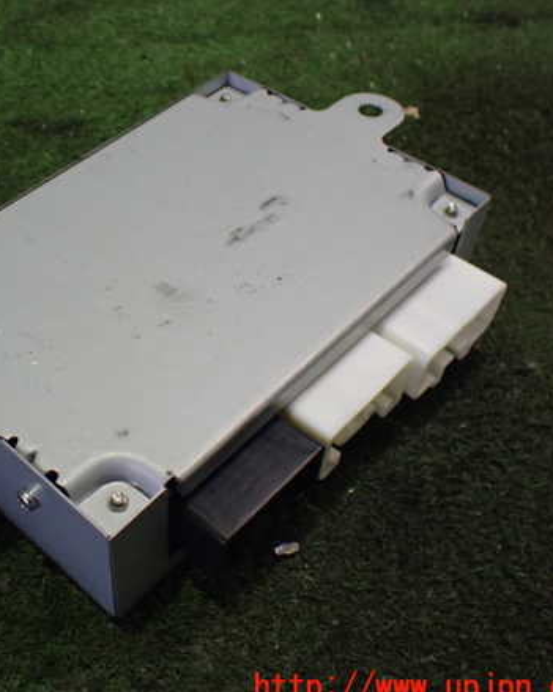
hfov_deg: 36.4
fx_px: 819
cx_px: 137
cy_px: 353
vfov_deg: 45.8
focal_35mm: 40
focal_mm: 5.4
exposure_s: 1/100
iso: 800
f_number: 2.3
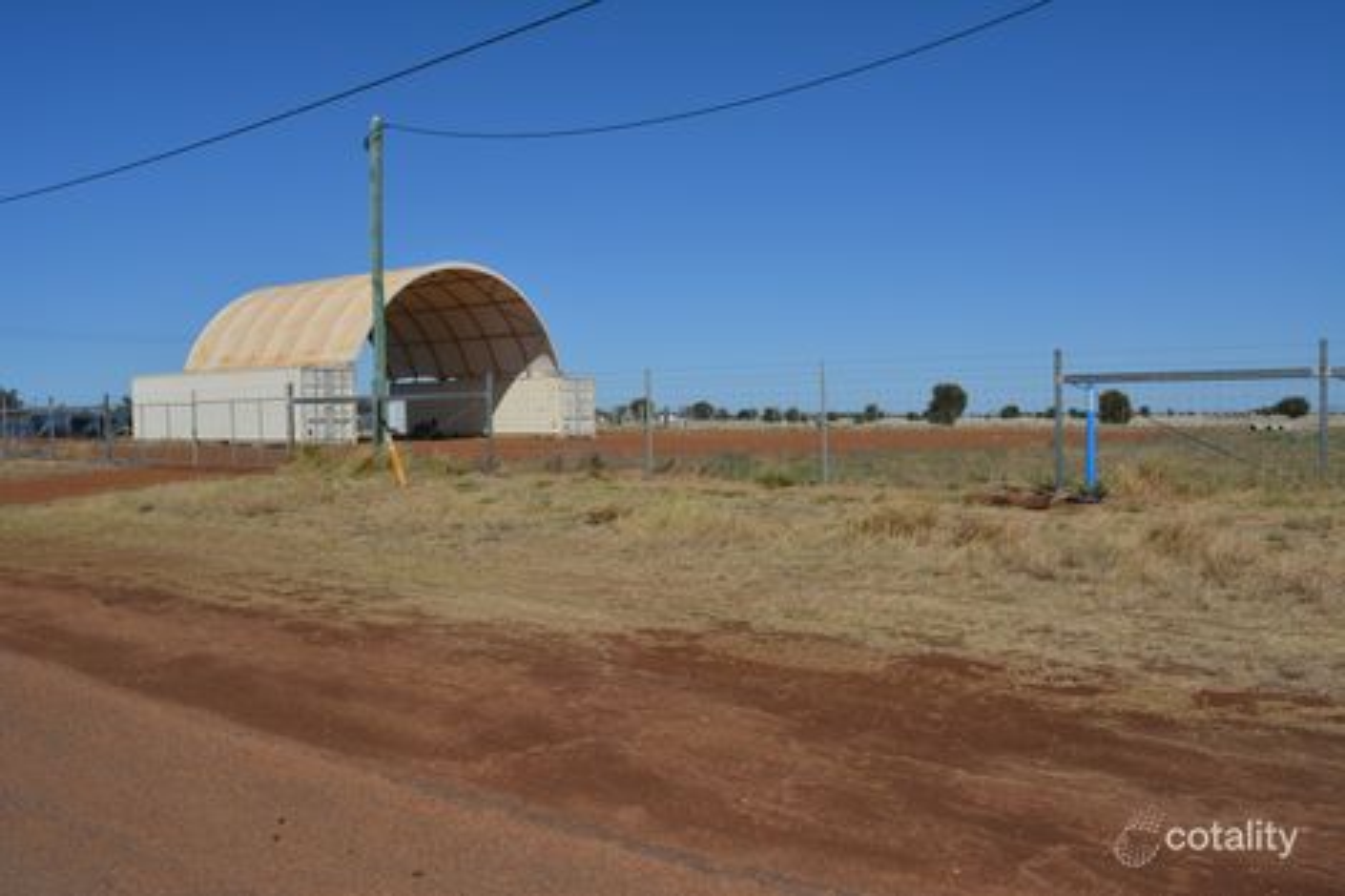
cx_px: 672
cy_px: 448
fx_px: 1008
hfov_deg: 67.4
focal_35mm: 27
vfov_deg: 47.9
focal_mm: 18
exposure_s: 1/400
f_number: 10
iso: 100
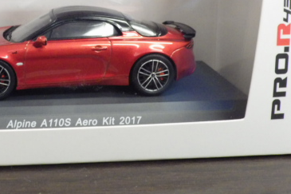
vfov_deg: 21.6
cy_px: 39
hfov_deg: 31.8
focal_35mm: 62
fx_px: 501
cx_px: 73
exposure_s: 1/40
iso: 800
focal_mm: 6.2
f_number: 3.4
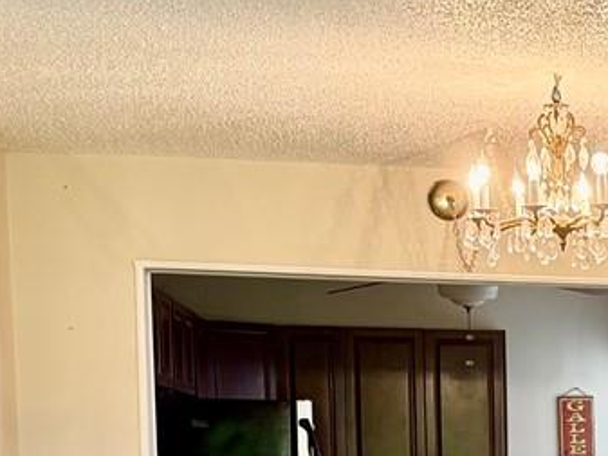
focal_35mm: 114
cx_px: 844
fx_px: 2003
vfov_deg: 12.5
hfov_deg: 16.1
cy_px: 633
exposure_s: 1/120
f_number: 1.78
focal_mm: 6.76
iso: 200
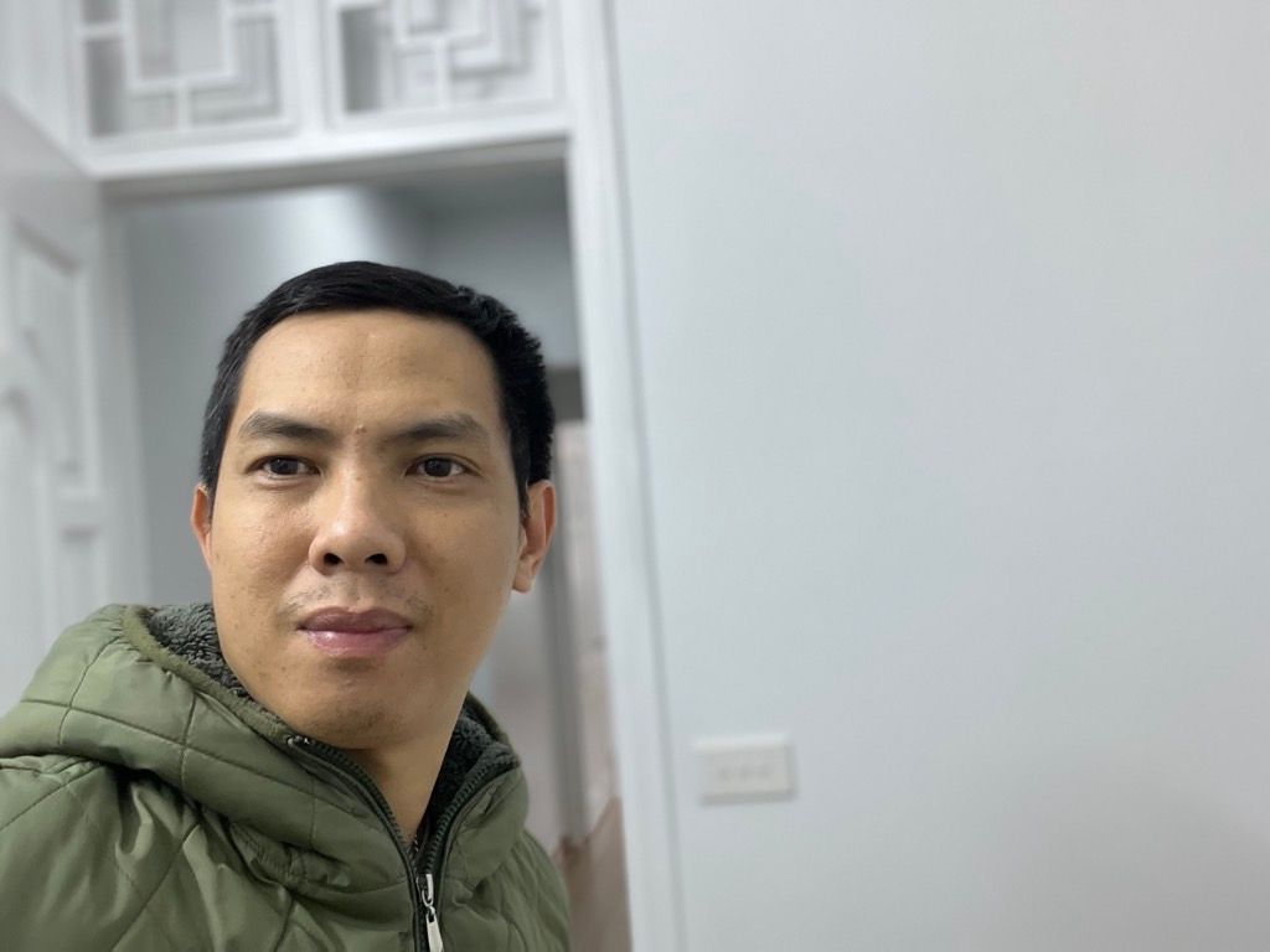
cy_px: 476
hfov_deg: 60.0
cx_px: 635
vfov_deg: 46.8
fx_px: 1101
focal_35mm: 30
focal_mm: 2.71
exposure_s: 1/50
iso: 160
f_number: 2.2
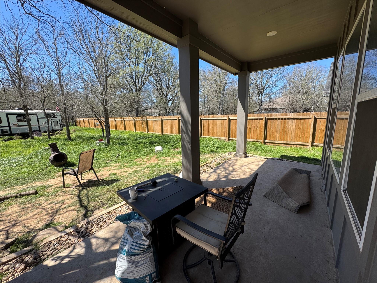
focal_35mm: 14
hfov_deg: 102.1
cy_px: 142
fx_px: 152
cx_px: 188
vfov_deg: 85.7
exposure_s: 1/921
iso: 40
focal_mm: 2.22
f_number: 2.2
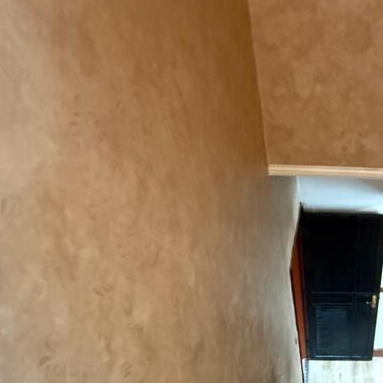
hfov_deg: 44.5
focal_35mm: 33
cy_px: 371
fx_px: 413
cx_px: 355
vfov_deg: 43.6
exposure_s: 1/50
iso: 1250
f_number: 2.2
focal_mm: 2.22
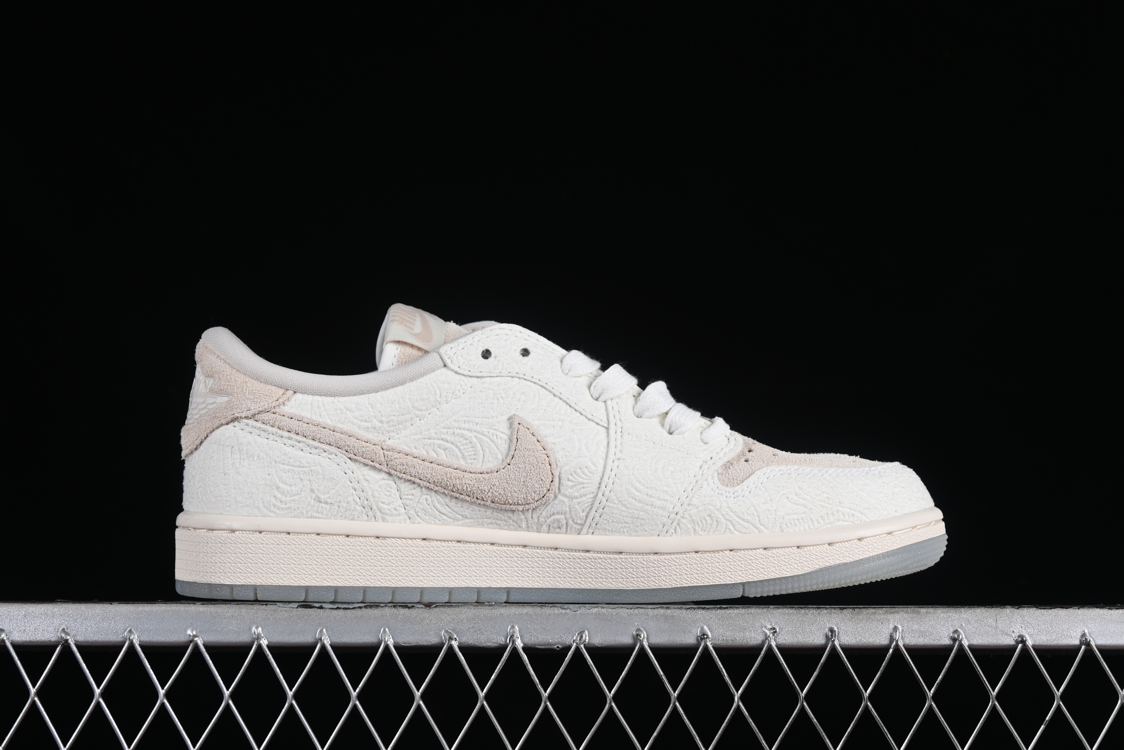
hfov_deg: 27.0
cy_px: 375
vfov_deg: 18.2
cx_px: 562
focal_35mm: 75
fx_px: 2341
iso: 160
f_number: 8
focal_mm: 50
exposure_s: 1/80
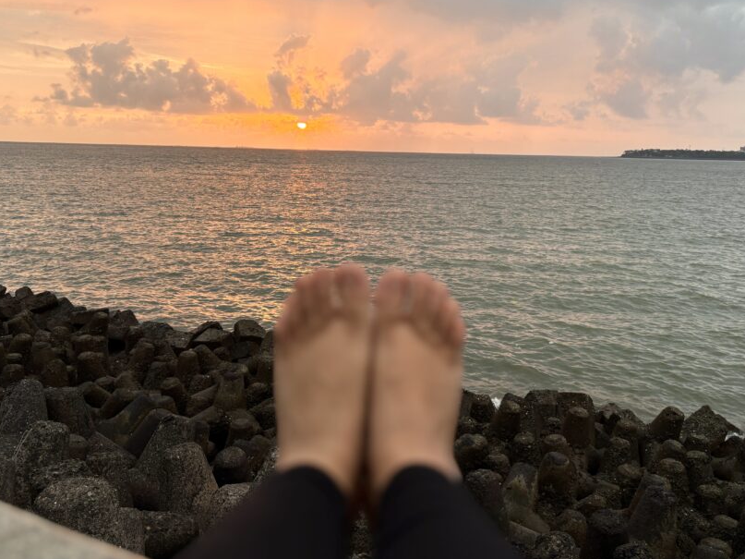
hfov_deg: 55.3
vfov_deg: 42.6
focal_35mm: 33
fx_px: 710
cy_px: 209
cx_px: 409
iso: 40
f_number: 1.6
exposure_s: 1/122
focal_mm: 5.96
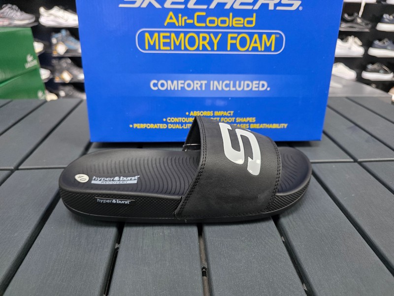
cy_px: 148
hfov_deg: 73.9
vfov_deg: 58.9
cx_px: 197
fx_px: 262
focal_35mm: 23
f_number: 1.7
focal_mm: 6.3
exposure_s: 1/100
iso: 250
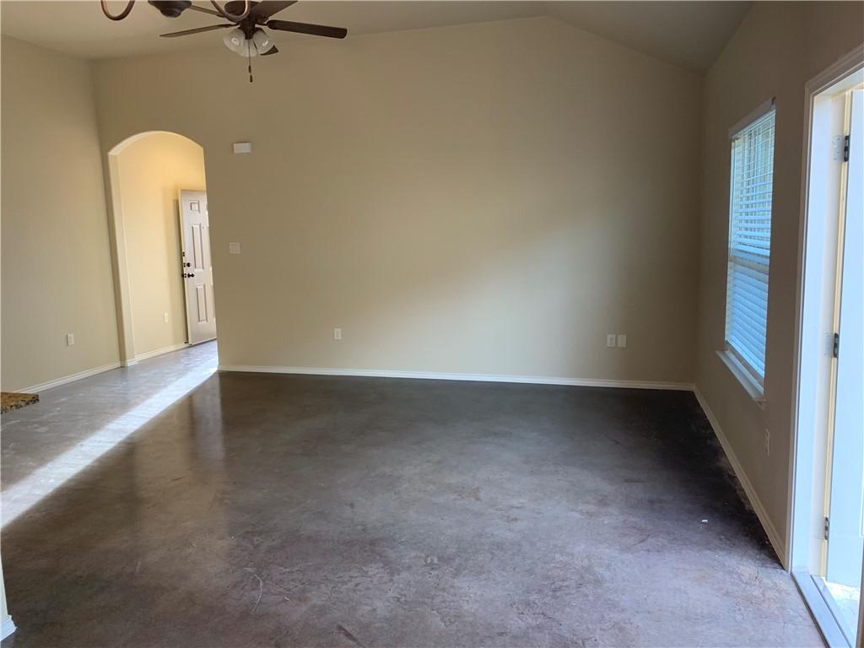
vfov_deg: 53.1
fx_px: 649
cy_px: 324
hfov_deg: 67.3
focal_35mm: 26
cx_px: 432
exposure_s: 1/60
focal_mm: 4.25
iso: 80
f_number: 1.8
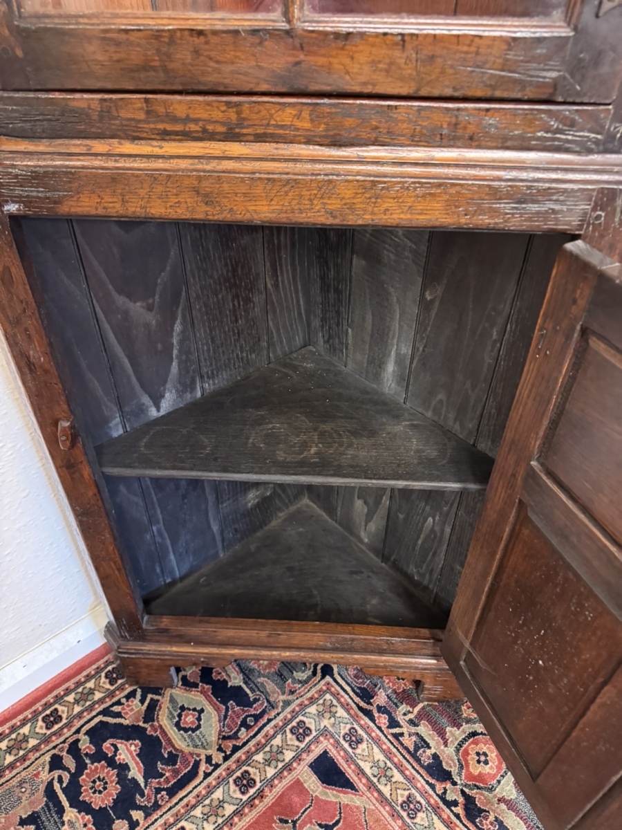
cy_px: 415
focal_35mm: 24
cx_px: 311
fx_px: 575
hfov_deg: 56.8
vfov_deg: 71.6
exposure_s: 1/33
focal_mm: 6.76
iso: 800
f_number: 1.78
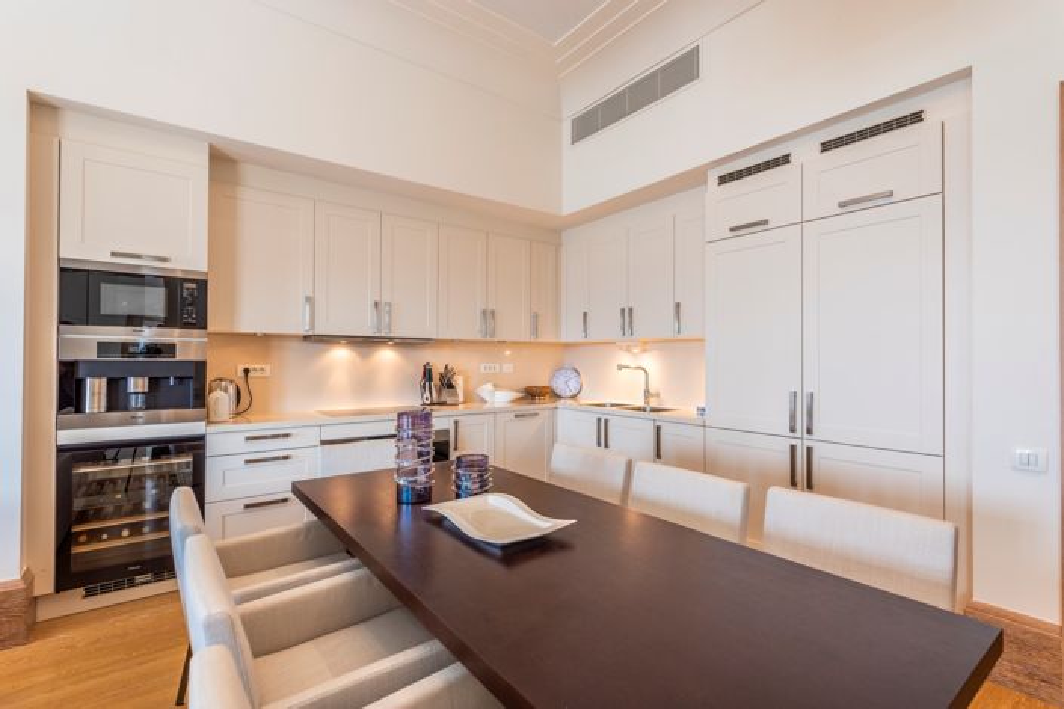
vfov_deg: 70.4
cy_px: 354
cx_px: 532
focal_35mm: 17
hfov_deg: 93.3
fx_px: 502
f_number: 5.6
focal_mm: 17
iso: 100
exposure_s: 1/50
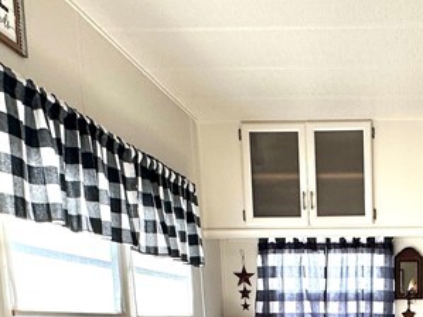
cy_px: 426
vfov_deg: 25.5
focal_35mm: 48
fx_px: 586
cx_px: 407
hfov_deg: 36.3
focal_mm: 2.22
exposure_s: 1/120
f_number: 2.2
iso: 64
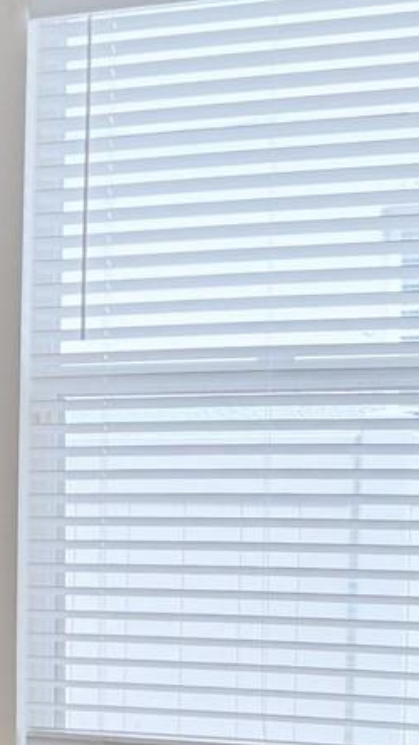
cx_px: -446
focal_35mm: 94
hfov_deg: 11.5
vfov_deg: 22.6
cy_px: 501
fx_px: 1858
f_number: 1.78
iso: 80
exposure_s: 1/171
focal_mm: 6.76
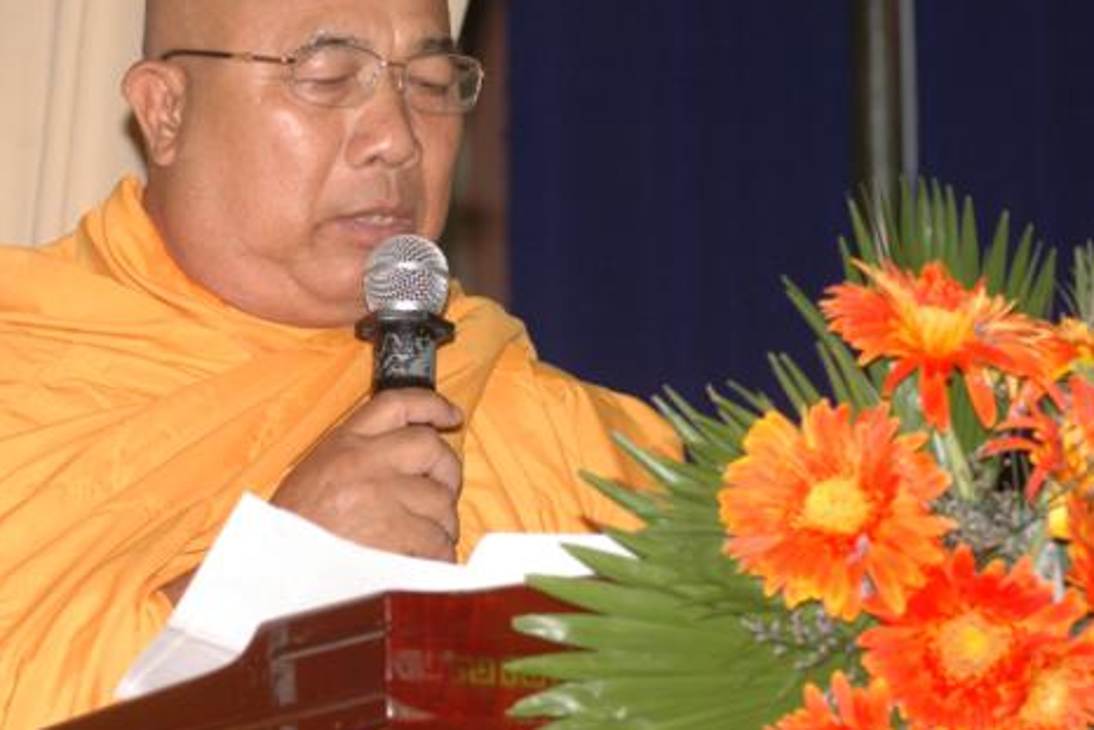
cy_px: 250
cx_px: 448
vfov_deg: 5.1
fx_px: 8146
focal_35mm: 268
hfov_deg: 7.7
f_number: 6.3
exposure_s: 1/60
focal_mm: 130
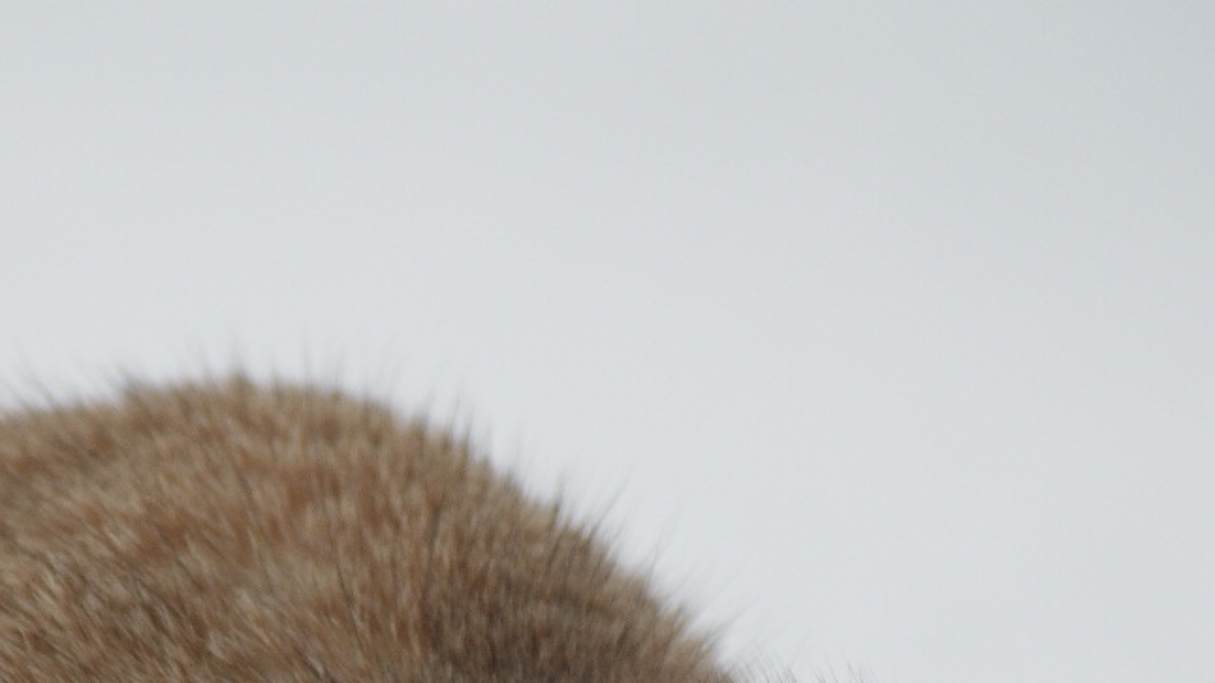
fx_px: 30083
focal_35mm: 934
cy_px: 888
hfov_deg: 2.3
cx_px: 393
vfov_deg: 1.3
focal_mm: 200
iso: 125
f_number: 5
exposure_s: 1/500
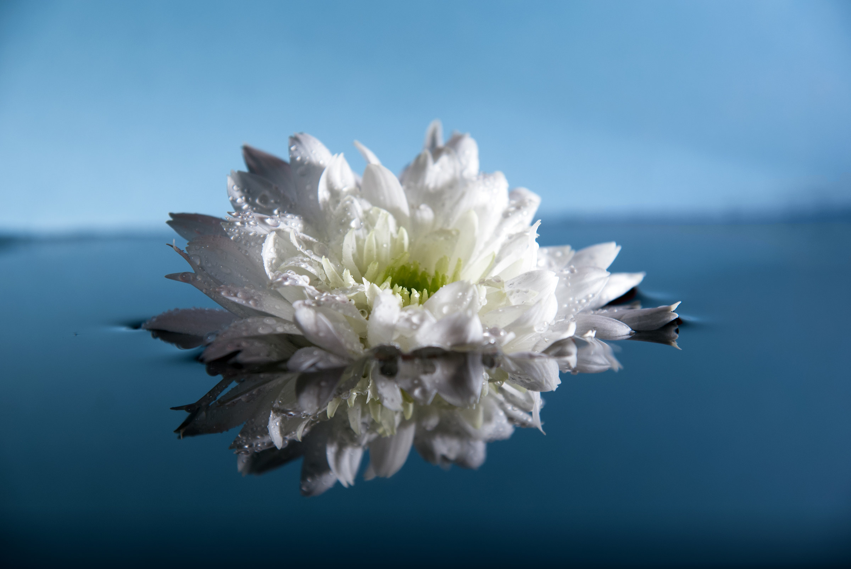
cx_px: 426
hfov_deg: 13.0
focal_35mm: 158
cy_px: 284
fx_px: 3727
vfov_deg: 8.7
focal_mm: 105
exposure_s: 1/5
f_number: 7.1
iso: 100
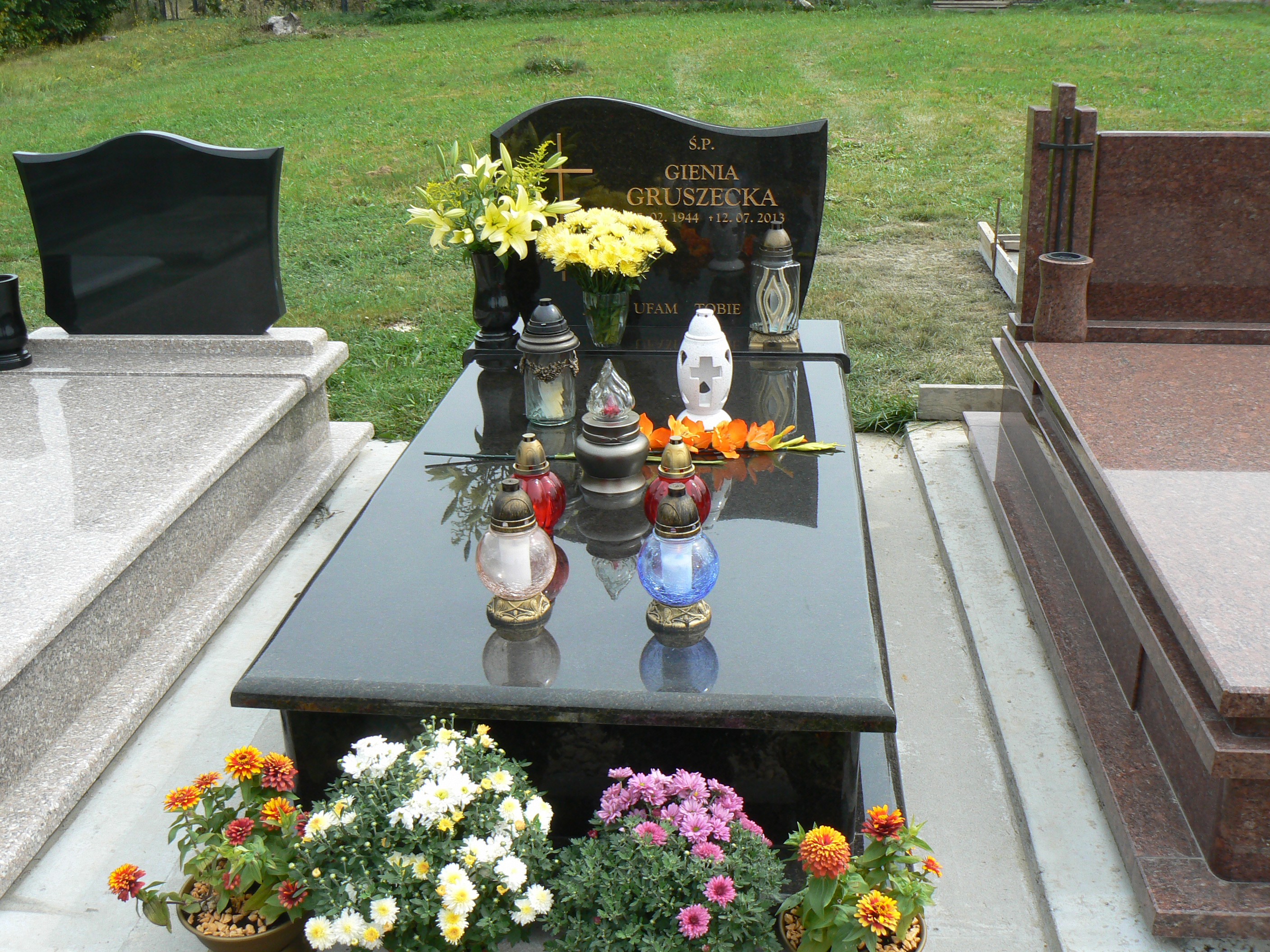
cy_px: 476
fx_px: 1321
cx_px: 635
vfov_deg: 39.7
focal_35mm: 36
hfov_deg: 51.4
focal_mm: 6
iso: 80
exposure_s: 1/320
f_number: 5.6
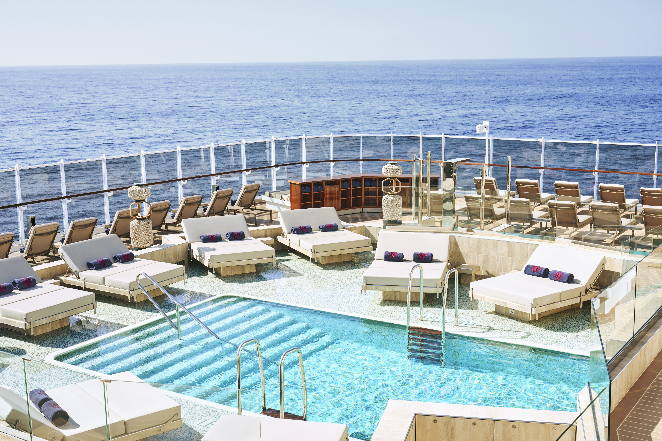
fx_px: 864
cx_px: 331
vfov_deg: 28.6
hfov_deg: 41.9
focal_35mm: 47
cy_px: 220
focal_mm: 47
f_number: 11
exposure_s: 1/125
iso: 200
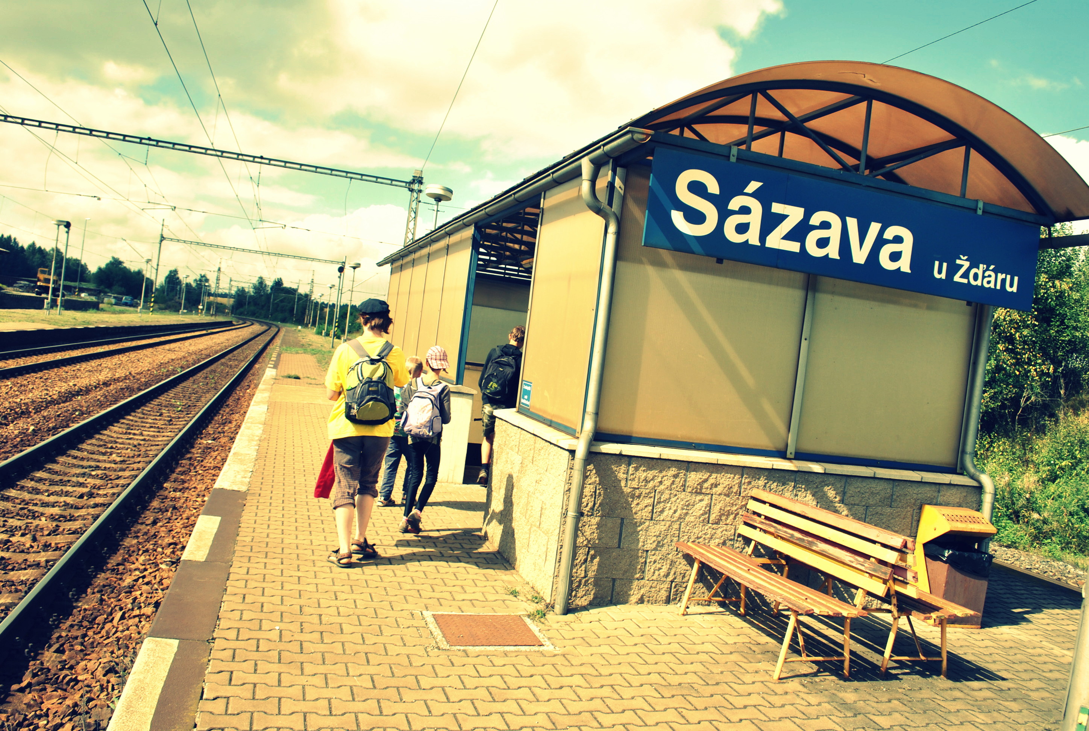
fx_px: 818
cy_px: 366
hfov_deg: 67.3
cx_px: 544
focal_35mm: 27
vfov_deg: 48.1
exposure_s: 1/250
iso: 100
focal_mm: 18
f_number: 8
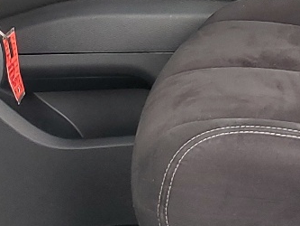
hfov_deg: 15.6
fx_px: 1084
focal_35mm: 125
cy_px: -54
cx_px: 268
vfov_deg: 11.6
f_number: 1.5
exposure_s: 1/120
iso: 59
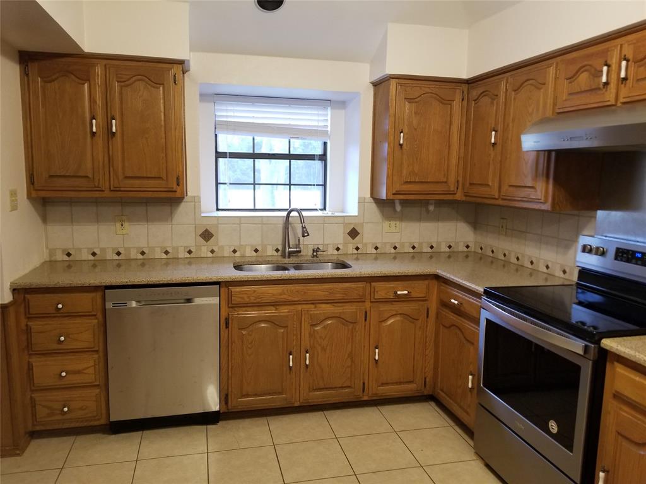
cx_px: 323
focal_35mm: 26
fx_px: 485
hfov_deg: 67.3
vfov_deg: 53.1
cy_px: 242
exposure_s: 1/30
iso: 160
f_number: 1.7
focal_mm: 4.3
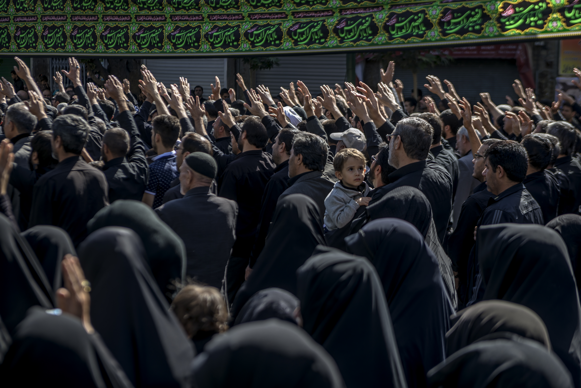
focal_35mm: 70
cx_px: 290
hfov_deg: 28.8
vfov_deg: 19.5
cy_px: 194
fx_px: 1130
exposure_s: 1/320
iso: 50
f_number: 4
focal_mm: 70
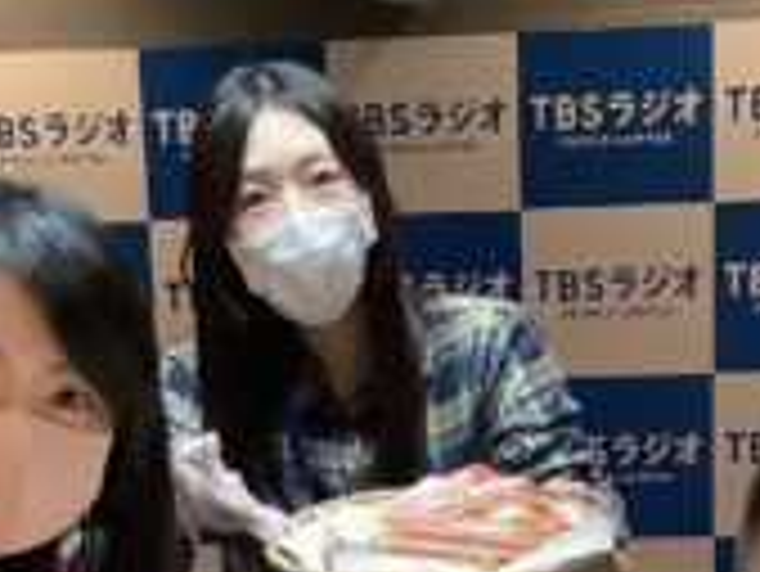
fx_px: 2153
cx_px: 474
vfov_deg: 14.5
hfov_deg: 20.0
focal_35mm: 98
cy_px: 752
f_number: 2.4
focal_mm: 3.3
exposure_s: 1/50
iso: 250
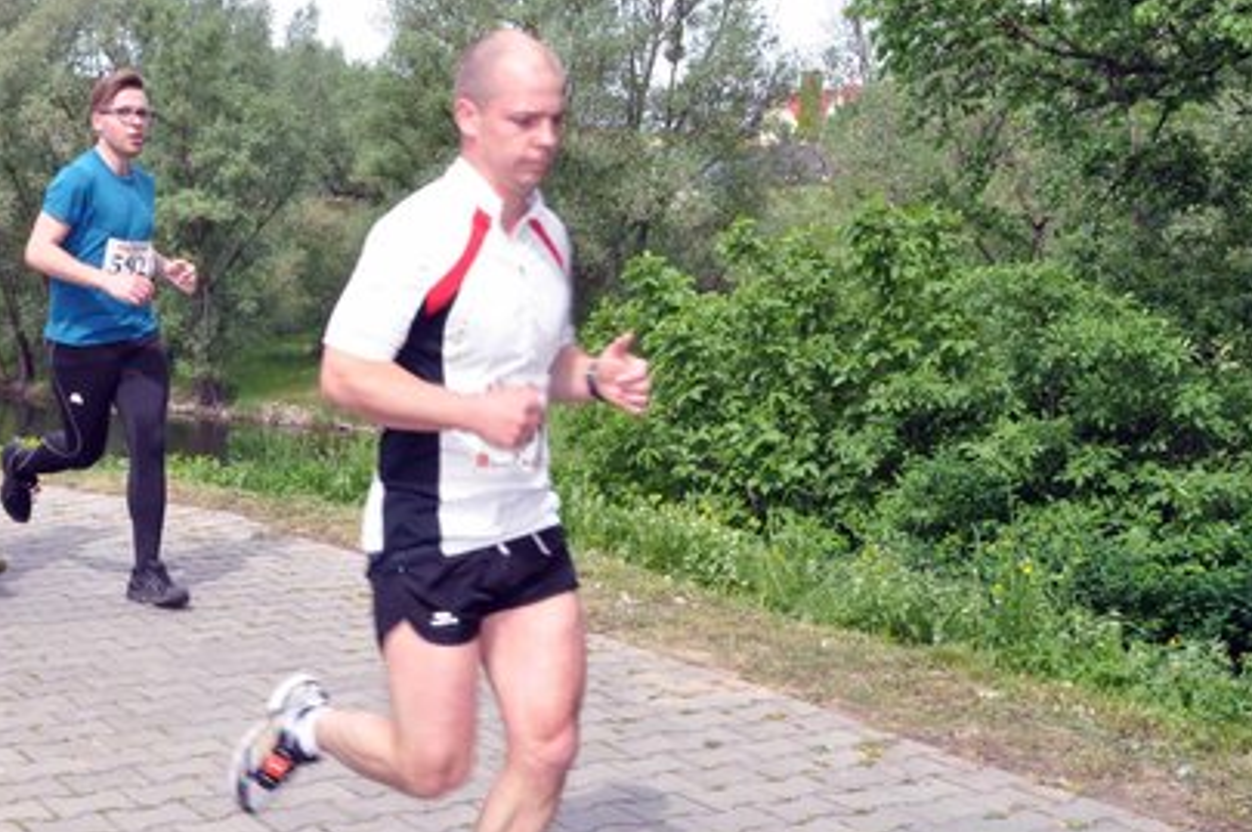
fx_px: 1841
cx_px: 257
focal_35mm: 53
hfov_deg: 36.3
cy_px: 547
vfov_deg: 25.3
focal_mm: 22
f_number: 20
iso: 800
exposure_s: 1/200
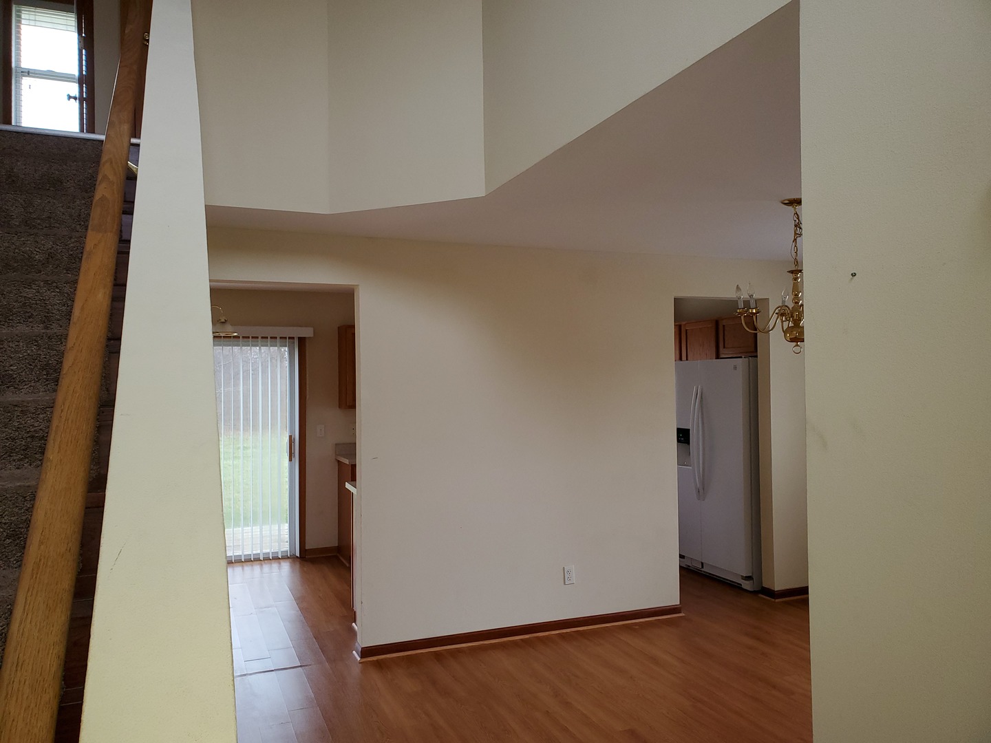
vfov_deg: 53.1
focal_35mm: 26
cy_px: 372
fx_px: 744
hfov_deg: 67.3
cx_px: 496
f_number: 2.4
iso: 100
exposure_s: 1/25
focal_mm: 4.3
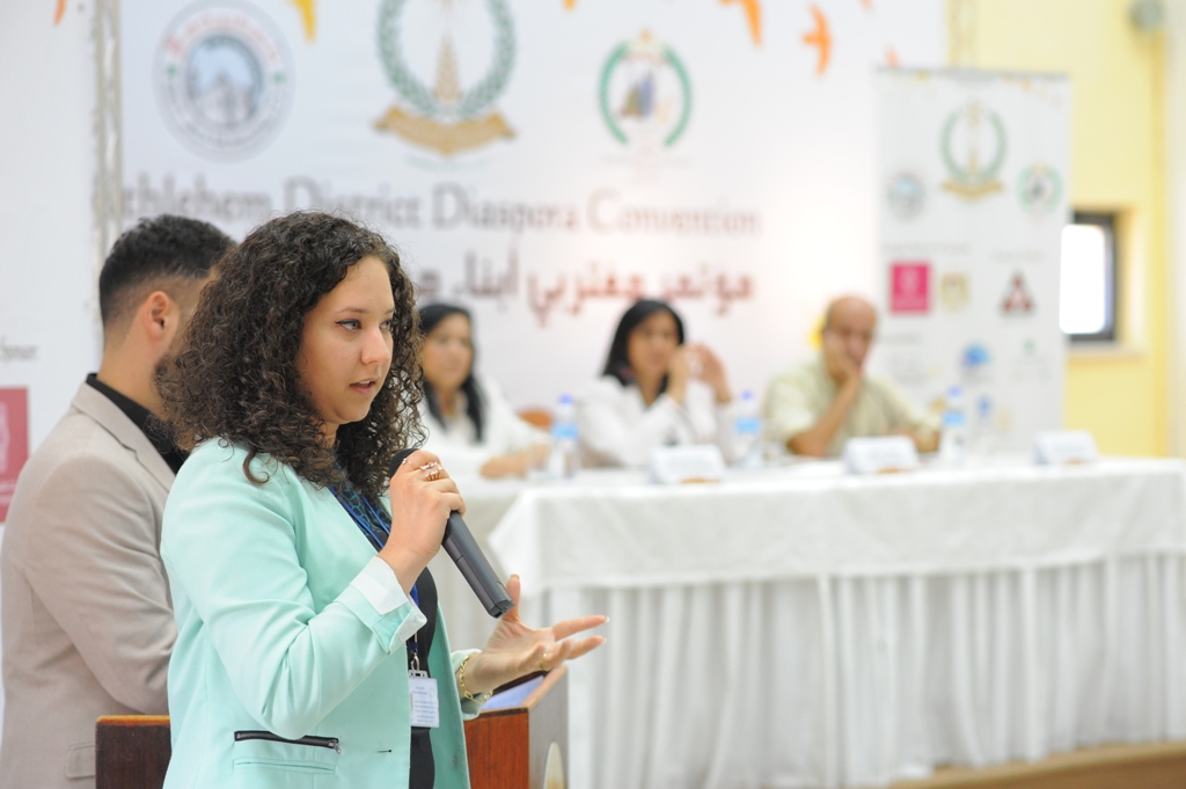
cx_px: 593
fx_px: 2798
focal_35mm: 85
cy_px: 394
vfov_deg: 16.0
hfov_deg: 23.9
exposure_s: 1/125
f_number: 3.2
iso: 1600
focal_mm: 85
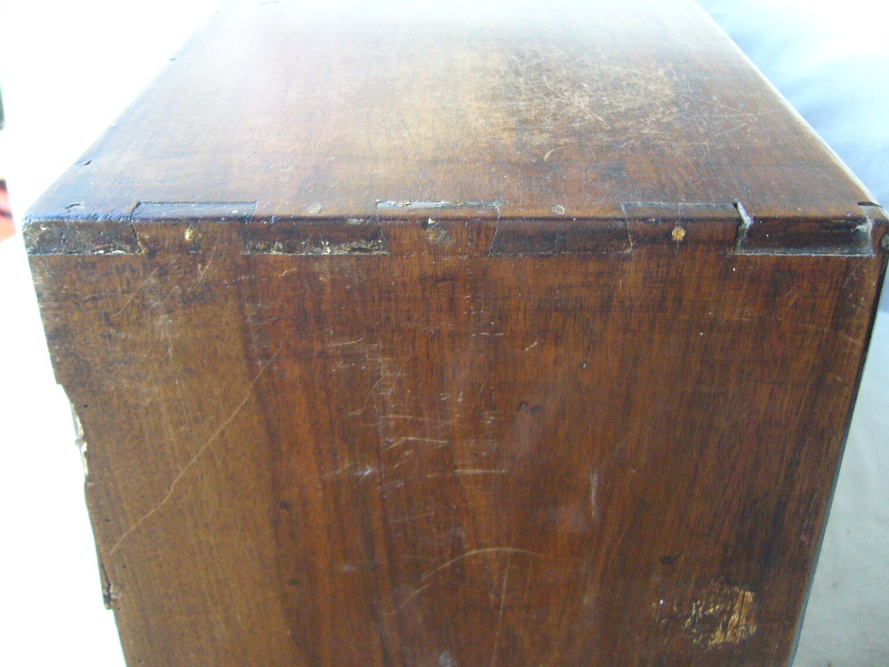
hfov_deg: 50.1
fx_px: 950
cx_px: 455
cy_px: 318
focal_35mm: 37
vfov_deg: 38.6
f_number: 2.8
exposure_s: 1/8
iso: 200
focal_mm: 5.8
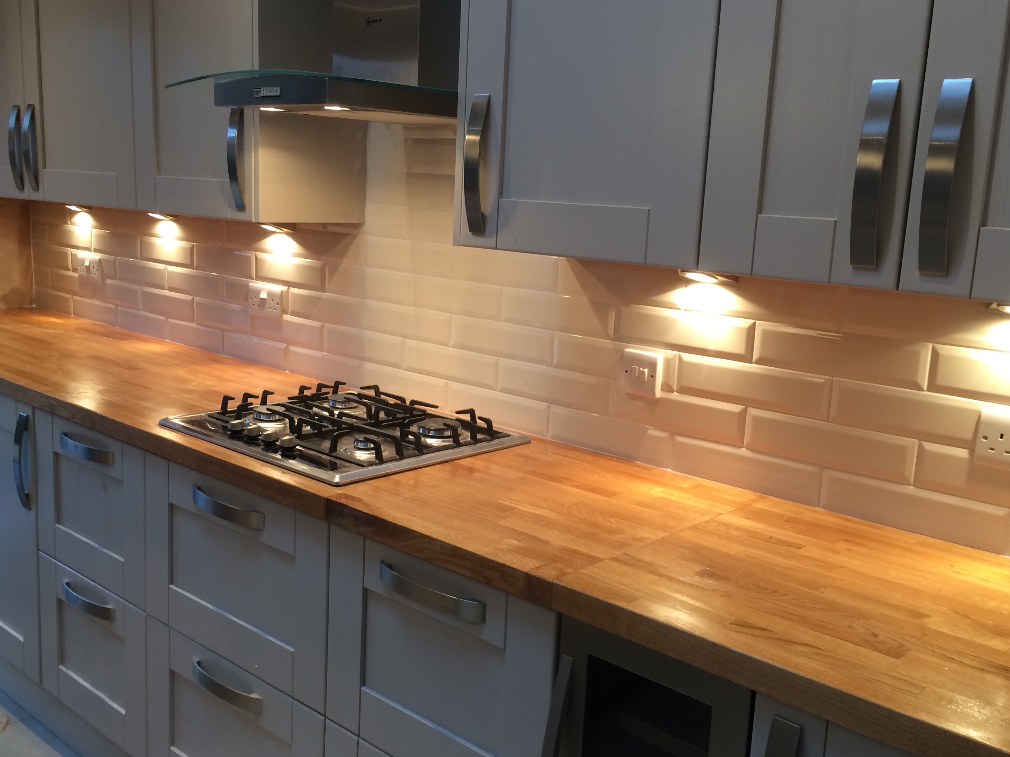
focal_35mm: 36
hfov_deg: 51.4
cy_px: 377
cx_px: 497
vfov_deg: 39.7
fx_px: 1050
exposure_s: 1/30
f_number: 2.2
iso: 80
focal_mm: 4.12
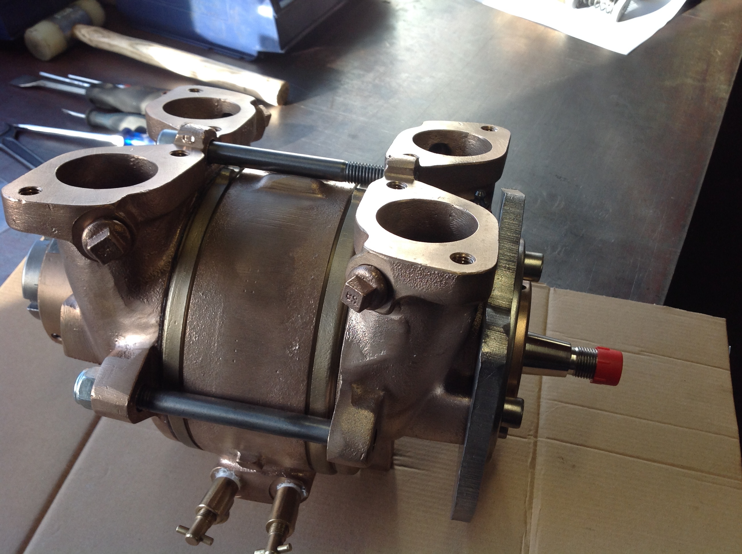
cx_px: 371
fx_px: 749
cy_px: 277
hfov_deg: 52.7
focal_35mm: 35
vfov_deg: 40.6
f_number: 2.4
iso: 80
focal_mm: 4.28
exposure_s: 1/120
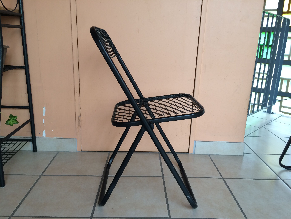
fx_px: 244
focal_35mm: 29
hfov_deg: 61.7
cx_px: 146
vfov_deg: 48.2
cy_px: 110
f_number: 2.2
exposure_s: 1/33
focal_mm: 4.15
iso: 40
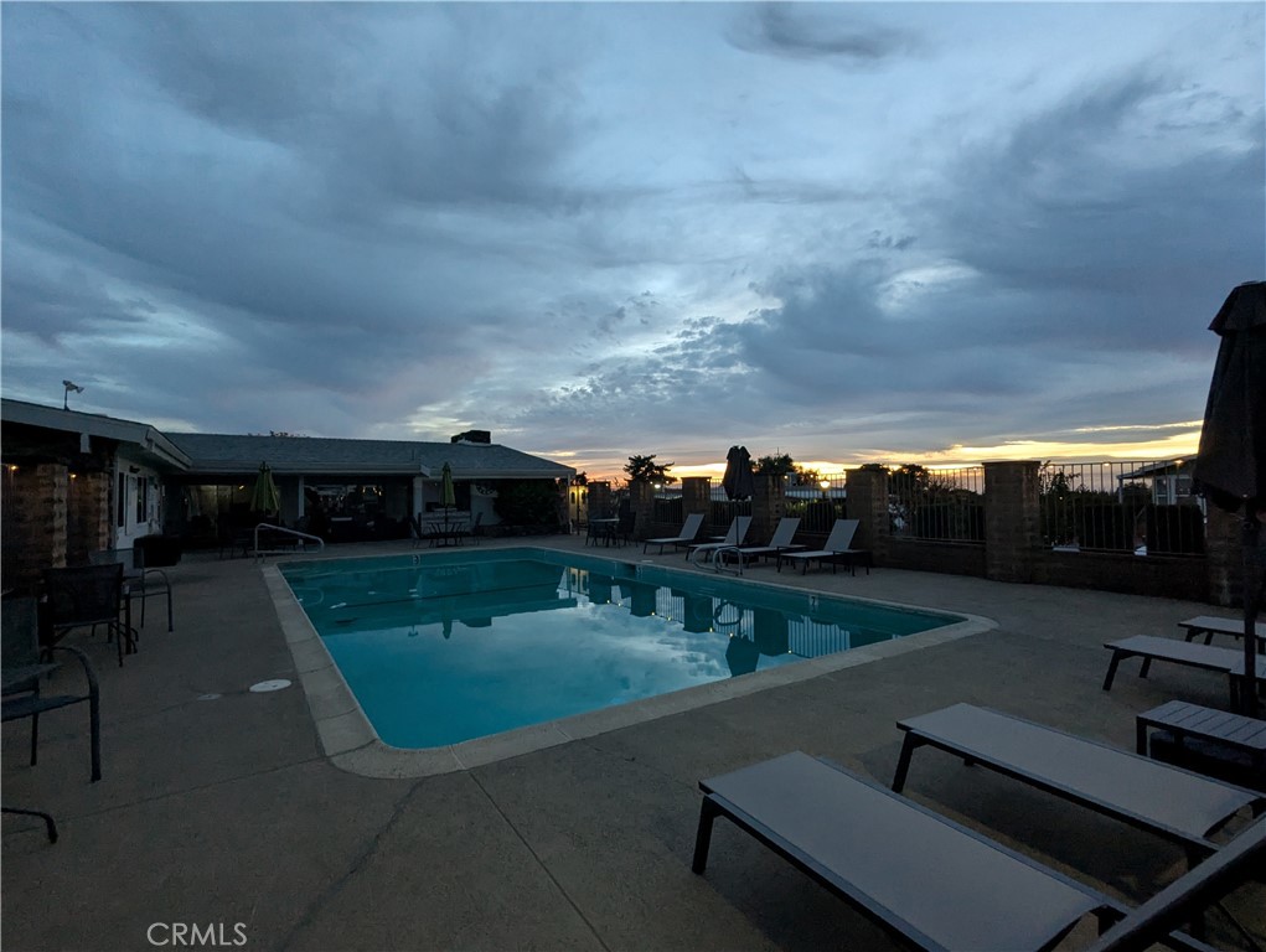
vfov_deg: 78.2
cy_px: 476
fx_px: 586
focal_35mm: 16
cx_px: 633
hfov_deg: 94.4
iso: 297
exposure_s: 1/23.4
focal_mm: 2.35
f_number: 2.2
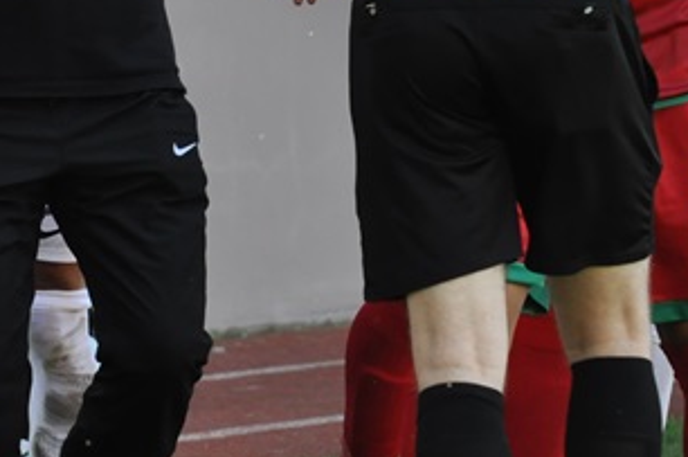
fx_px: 11697
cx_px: 391
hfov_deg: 3.4
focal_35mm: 613
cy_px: 11
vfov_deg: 2.2
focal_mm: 122
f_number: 4.8
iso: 800
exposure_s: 1/640
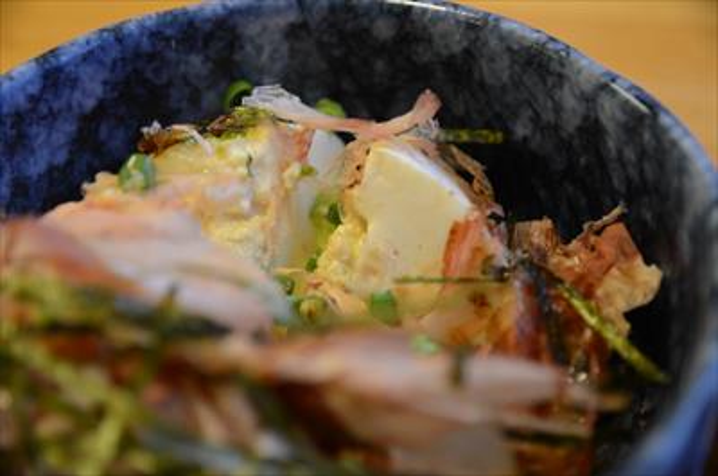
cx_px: 359
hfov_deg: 32.0
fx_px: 1254
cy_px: 238
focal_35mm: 63
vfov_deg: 21.5
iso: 400
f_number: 3.5
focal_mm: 42
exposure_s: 1/8
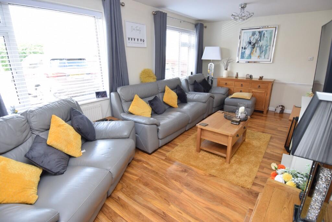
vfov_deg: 67.5
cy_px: 111
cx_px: 166
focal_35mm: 18
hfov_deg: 90.0
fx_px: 166
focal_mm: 12
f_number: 4.5
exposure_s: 1/80
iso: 400
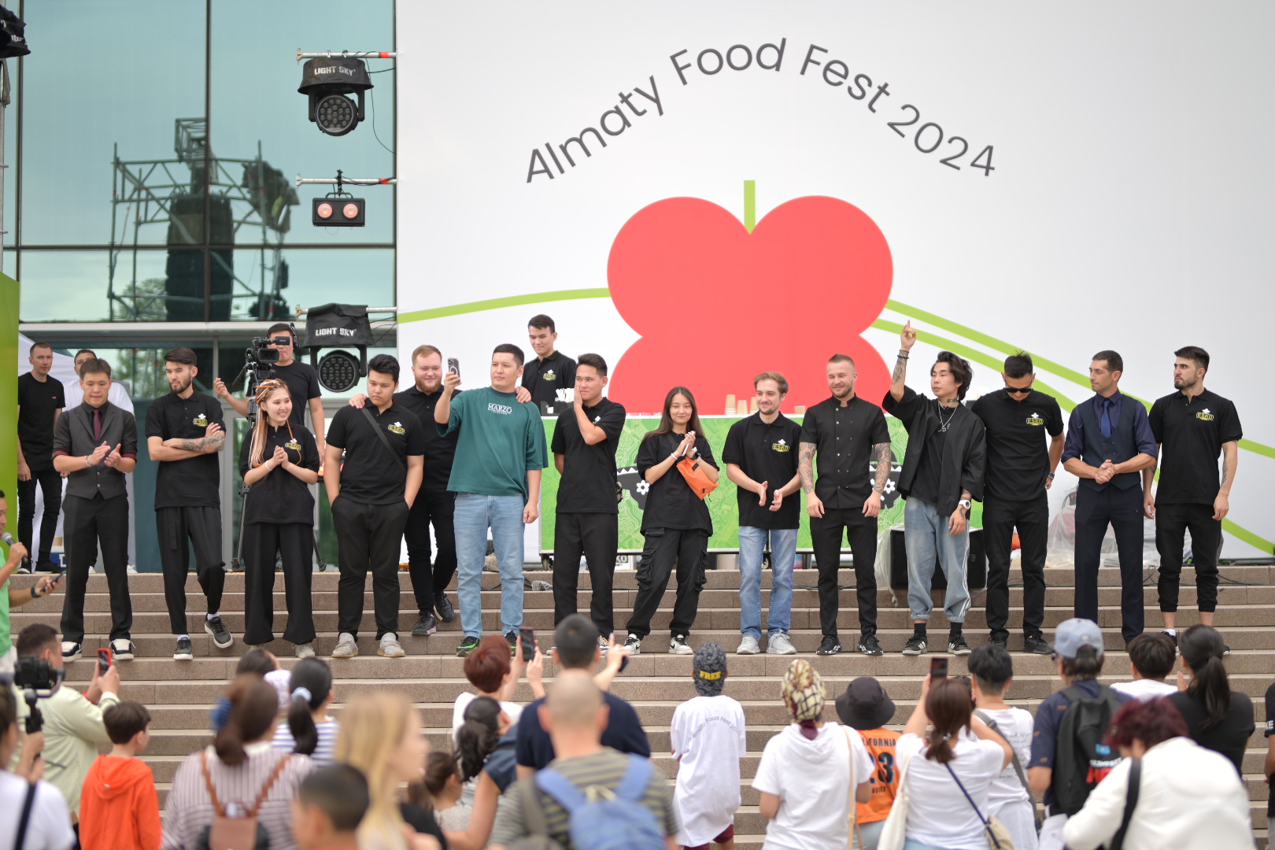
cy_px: 425
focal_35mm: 85
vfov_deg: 16.1
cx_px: 638
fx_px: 3010
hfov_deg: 23.9
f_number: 1.4
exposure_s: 1/400
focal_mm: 85
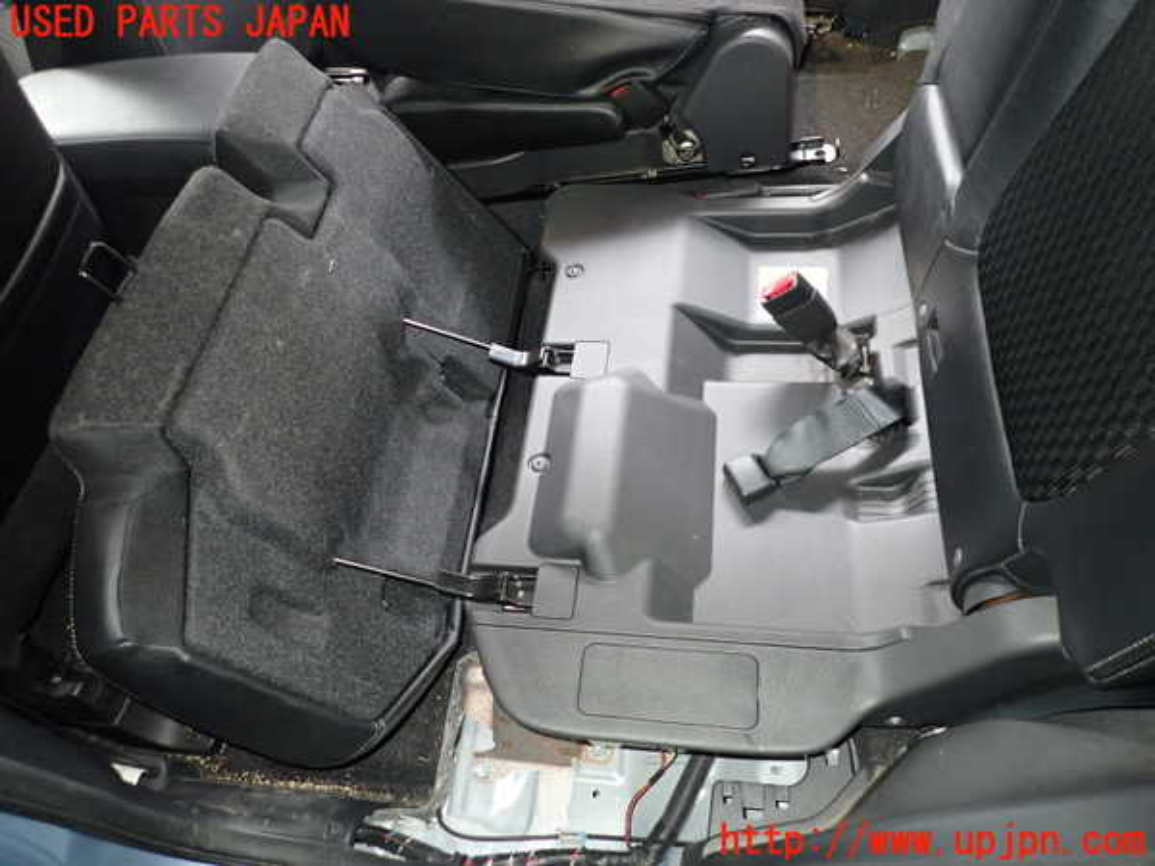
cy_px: 433
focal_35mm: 25
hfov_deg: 69.4
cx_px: 578
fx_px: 834
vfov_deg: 54.9
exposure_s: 1/30
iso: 250
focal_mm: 4.5
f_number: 2
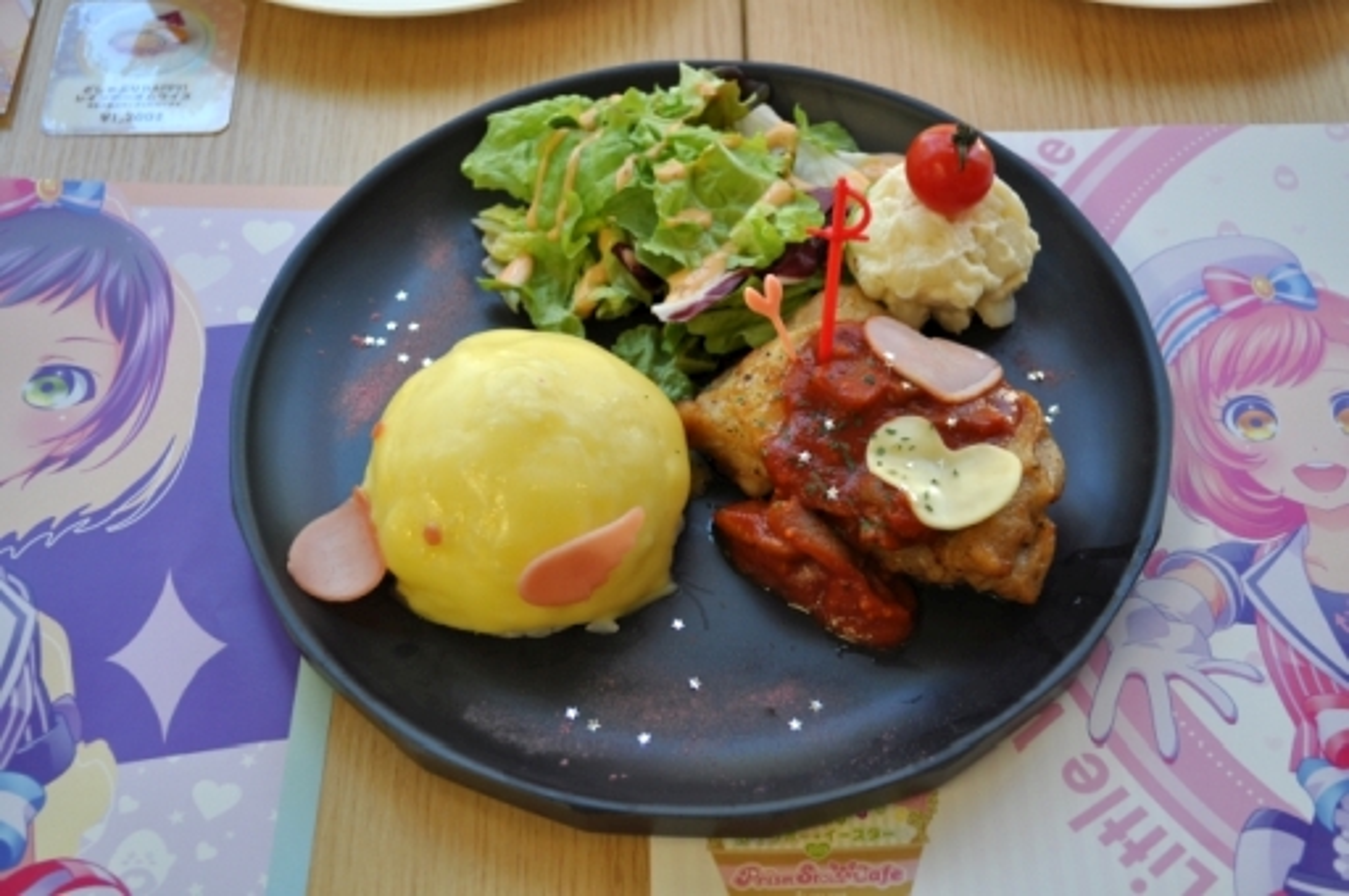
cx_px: 674
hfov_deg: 37.9
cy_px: 448
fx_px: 1965
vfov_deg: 25.7
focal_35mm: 52
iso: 400
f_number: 5
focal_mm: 35
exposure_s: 1/100
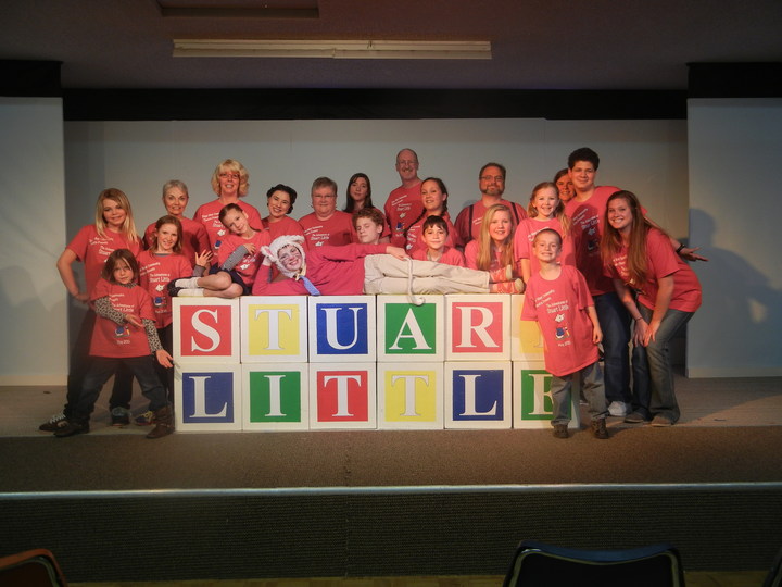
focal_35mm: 34
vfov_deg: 41.8
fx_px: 768
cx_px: 391
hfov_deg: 54.0
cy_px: 294
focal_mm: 6.2
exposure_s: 1/31.7
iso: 160
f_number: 3.6
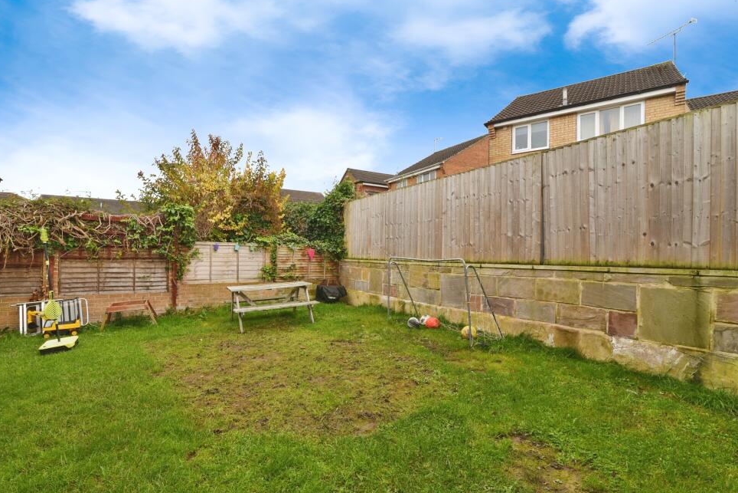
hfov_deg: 93.2
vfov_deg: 70.4
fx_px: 349
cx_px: 348
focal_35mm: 17
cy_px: 252
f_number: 8
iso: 320
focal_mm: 16
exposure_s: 1/250
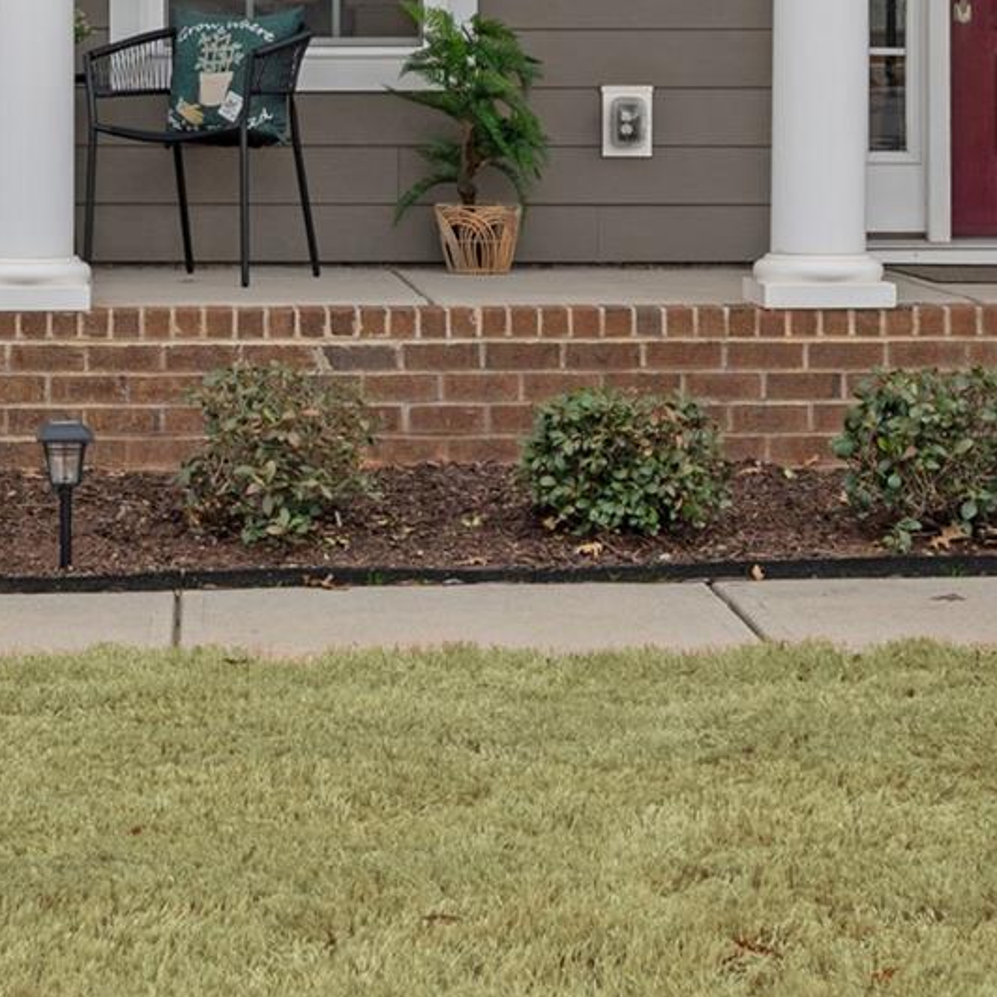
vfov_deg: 17.3
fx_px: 3193
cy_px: -47
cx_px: 412
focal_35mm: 98
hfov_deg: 17.7
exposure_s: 1/250
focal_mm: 30
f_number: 4.5
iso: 200
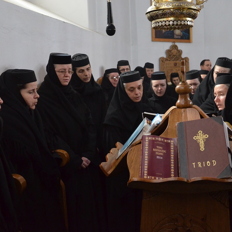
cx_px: 116
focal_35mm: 43
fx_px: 326
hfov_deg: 39.2
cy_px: 117
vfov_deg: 39.2
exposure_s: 1/60
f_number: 4
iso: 3200
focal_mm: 22
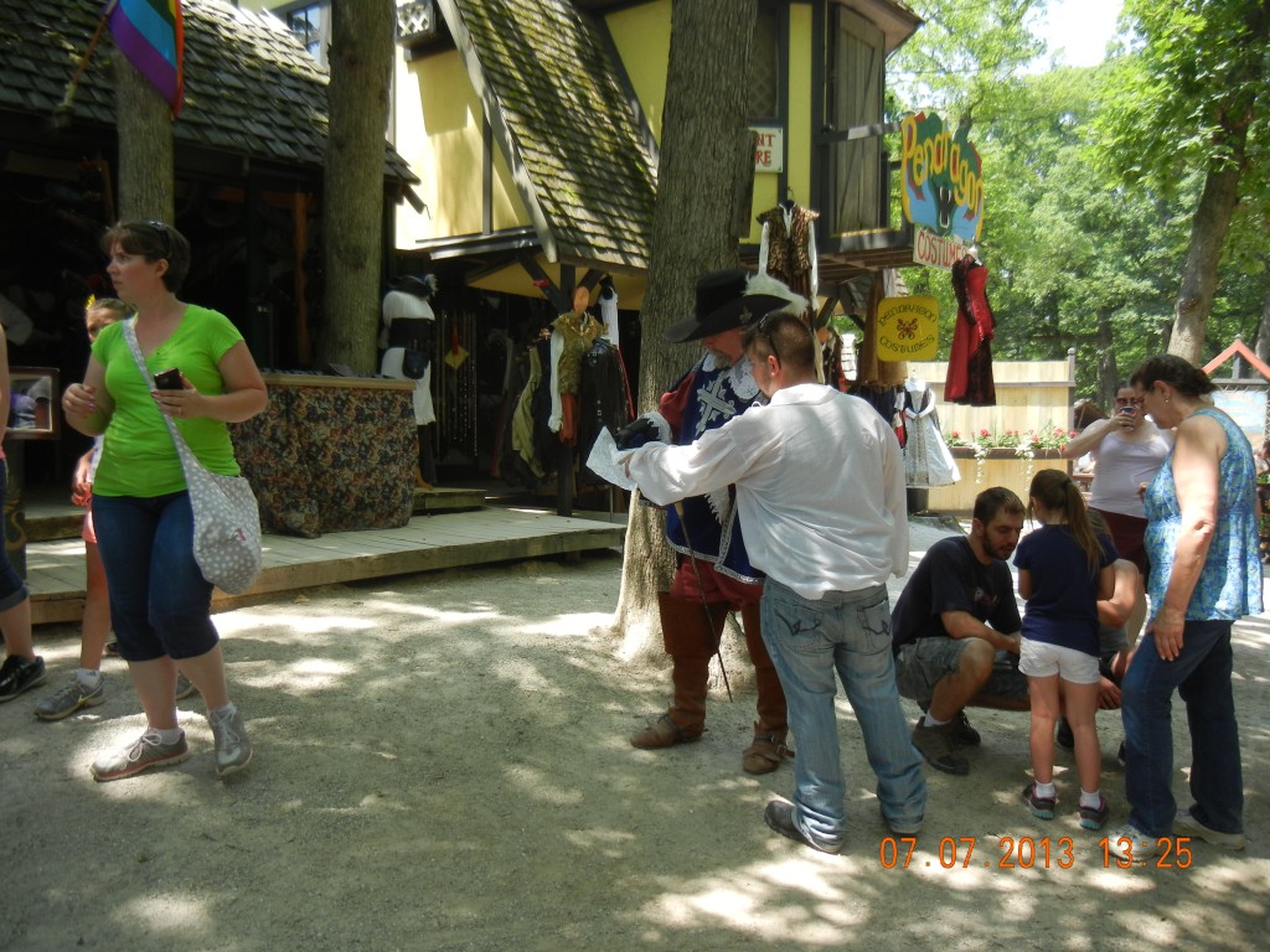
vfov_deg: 46.8
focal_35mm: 30
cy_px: 476
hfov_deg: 60.0
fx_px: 1101
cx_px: 635
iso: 160
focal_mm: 5.4
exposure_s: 1/244
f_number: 3.5
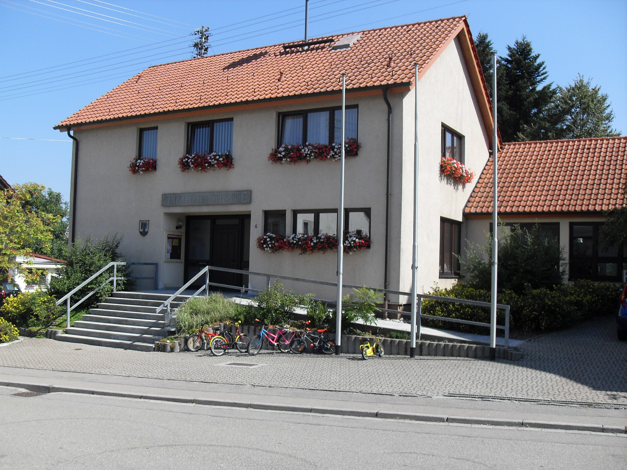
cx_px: 314
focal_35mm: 37
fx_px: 670
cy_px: 235
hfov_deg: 50.1
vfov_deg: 38.7
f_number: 8.9
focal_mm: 6.3
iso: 80
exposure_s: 1/90
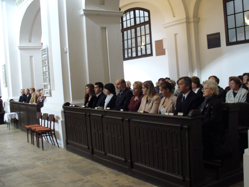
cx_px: 133
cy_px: 95
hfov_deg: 45.7
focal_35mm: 41
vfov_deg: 35.1
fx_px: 295
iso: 200
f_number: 2.8
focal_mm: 6.1
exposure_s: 1/10
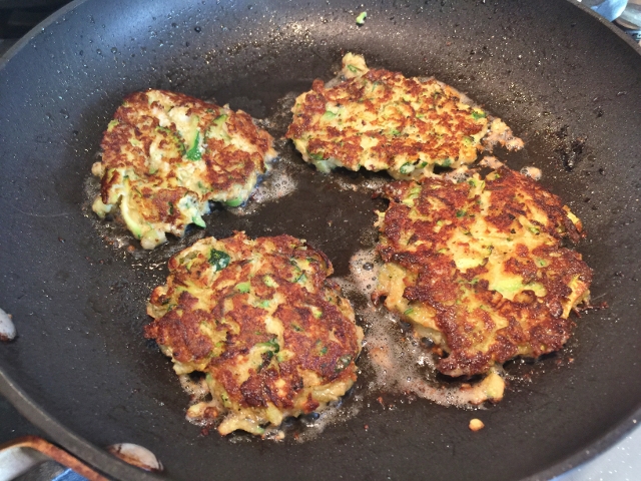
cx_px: 320
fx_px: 537
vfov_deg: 48.2
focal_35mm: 29
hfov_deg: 61.7
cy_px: 240
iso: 40
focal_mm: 4.15
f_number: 2.2
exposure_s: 1/15
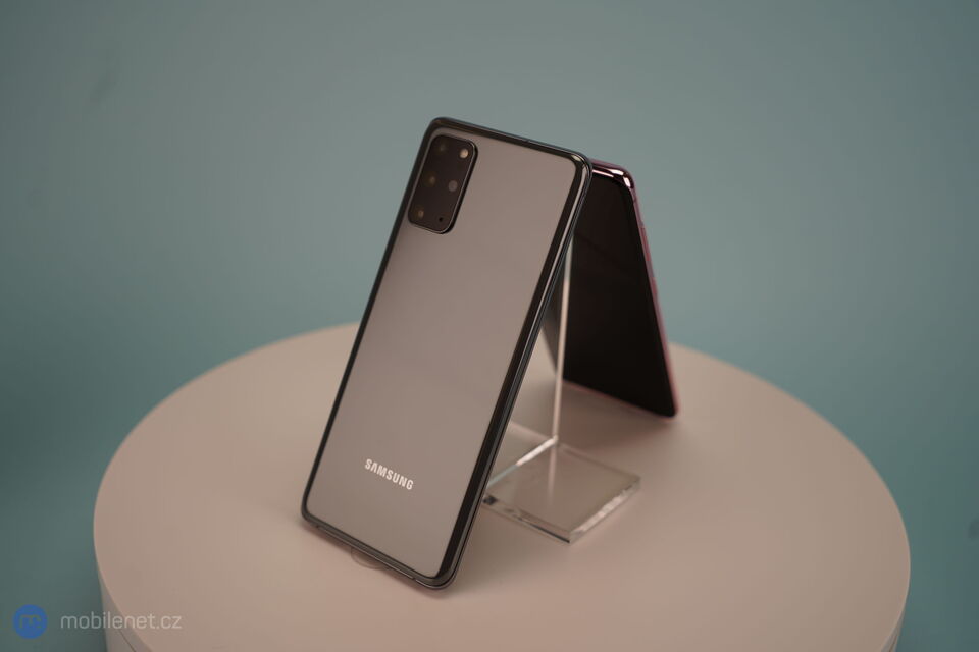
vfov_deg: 31.2
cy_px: 326
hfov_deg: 45.4
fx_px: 1169
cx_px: 490
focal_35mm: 43
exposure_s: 1/160
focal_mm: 43
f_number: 4
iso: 100
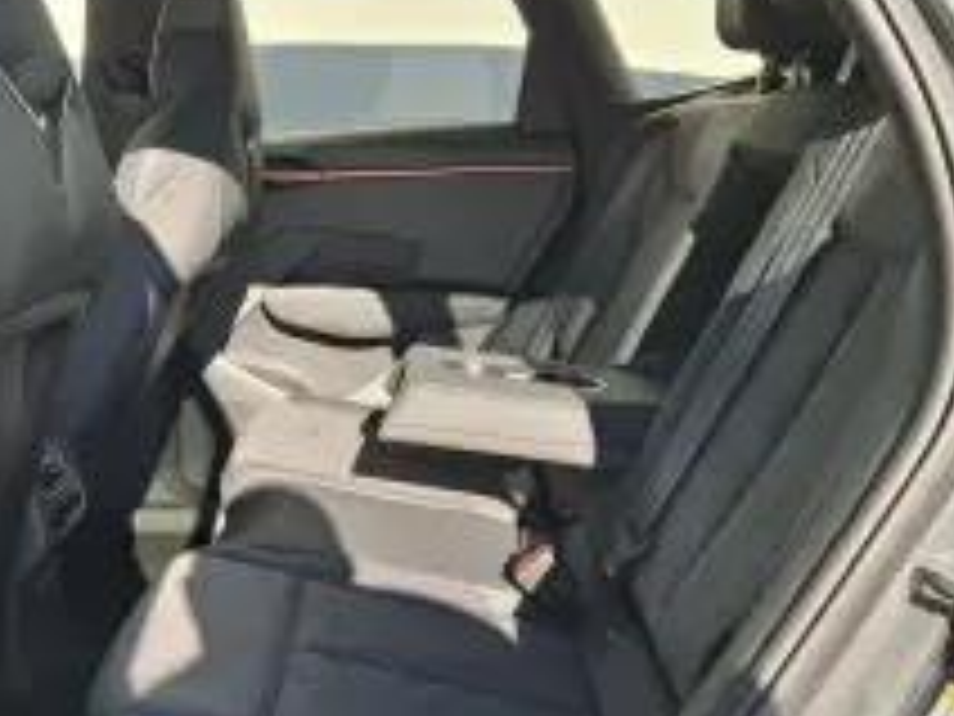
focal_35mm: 39
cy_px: 324
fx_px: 1075
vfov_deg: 36.8
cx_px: 338
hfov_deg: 47.3
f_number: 1.8
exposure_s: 1/321
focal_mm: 5.54
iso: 50
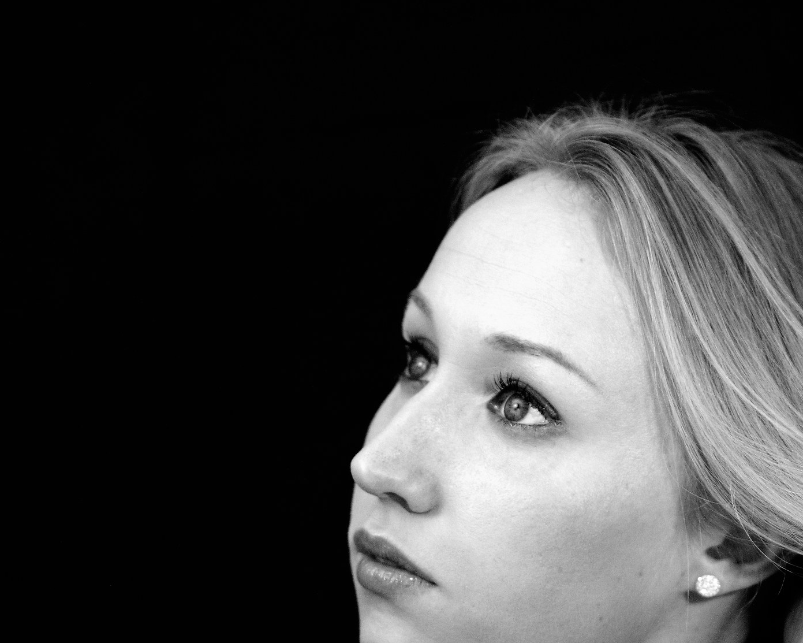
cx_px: 563
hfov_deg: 7.6
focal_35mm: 255
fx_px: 6056
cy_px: 432
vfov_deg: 6.1
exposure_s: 1/200
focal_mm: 105
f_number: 3.2
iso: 800
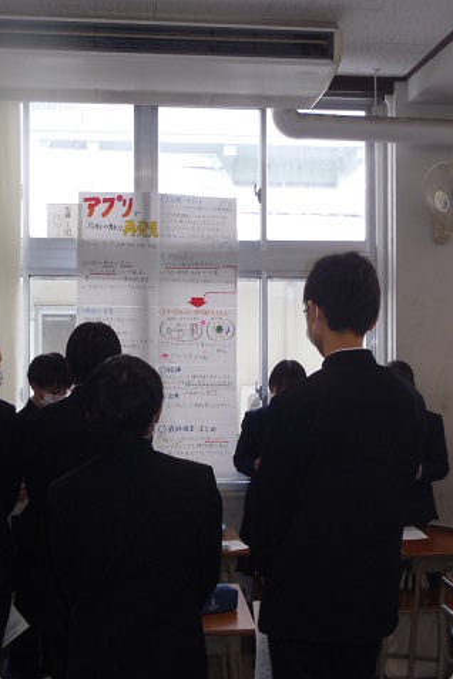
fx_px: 1000
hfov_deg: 25.5
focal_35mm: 53
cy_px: 340
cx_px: 262
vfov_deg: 37.5
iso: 125
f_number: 4.6
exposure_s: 1/40
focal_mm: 6.83
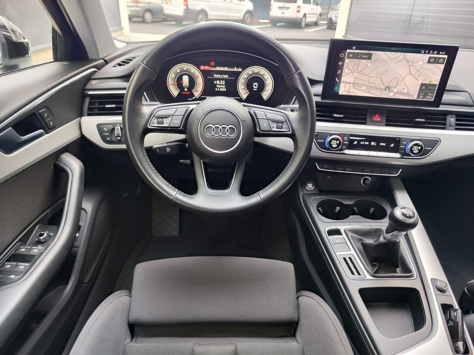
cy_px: 178
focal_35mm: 23
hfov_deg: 73.9
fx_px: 315
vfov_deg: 58.9
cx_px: 237
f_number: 1.69
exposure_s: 1/45.7
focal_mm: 7.01
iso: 552
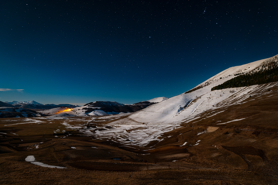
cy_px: 92
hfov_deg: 93.3
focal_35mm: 17
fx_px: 131
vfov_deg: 70.4
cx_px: 139
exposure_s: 30
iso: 400
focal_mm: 17
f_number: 4
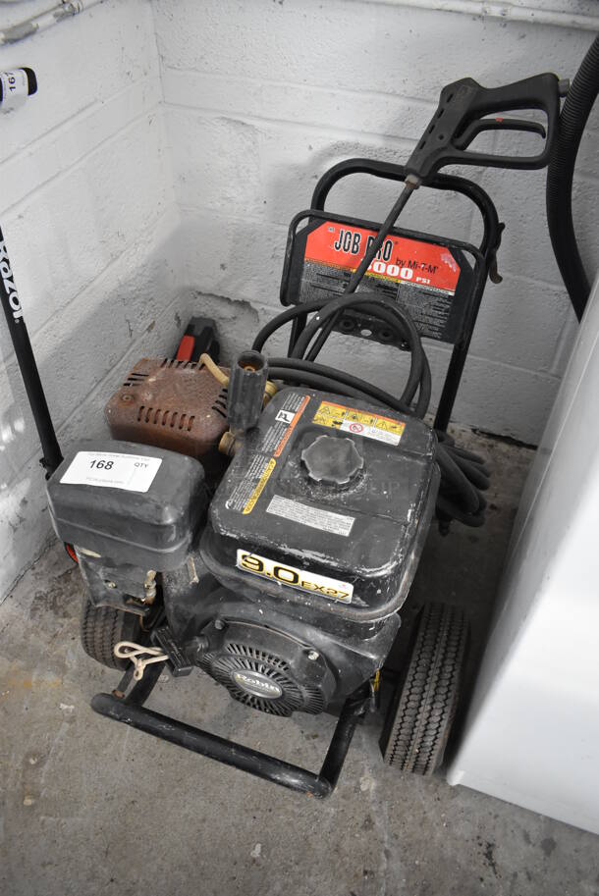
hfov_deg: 48.0
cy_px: 448
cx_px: 300
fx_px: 673
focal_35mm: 27
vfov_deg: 67.3
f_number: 3.5
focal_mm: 18
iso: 2200
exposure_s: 1/125
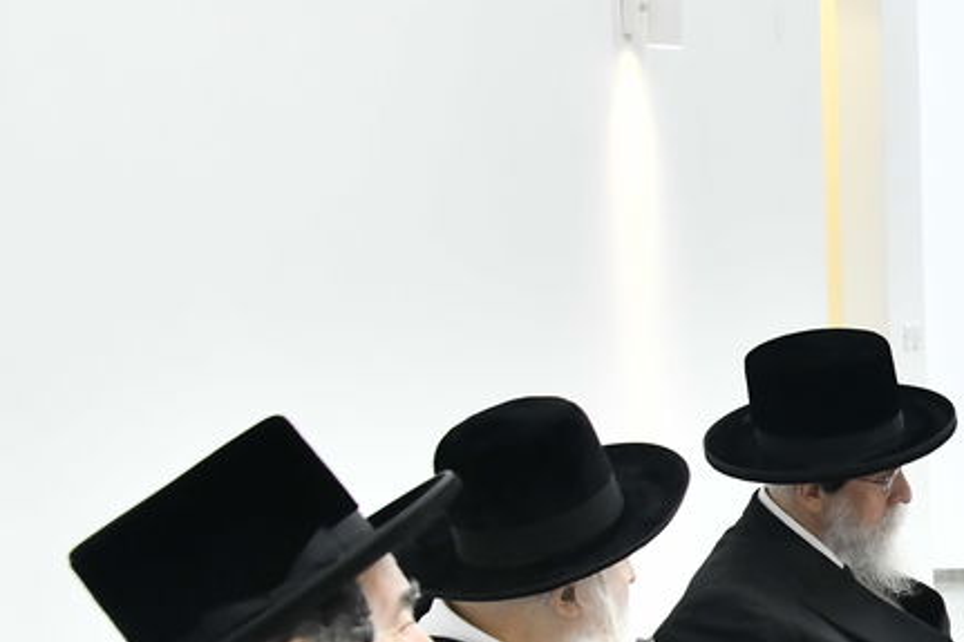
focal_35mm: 91
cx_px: 1563
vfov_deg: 14.9
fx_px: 2436
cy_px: 540
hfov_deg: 18.9
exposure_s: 1/200
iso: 2000
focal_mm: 28
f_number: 5.6
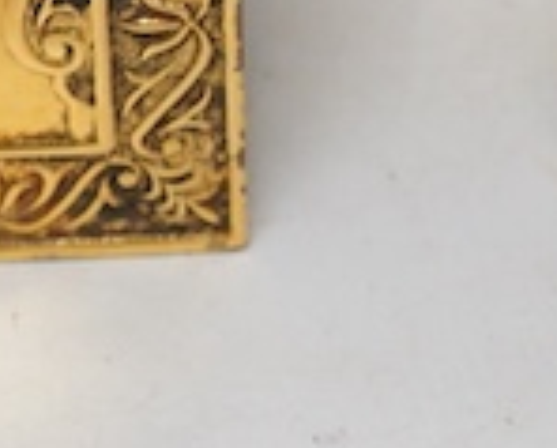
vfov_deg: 6.0
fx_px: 4229
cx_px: 862
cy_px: 19
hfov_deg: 7.4
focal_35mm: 256
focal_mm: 30
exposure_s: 1/125
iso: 1250
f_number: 10
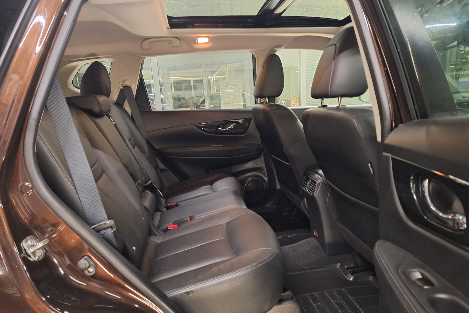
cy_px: 154
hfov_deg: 73.7
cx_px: 234
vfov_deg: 53.1
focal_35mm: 24
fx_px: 313
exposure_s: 1/20
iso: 500
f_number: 1.8
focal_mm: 5.54
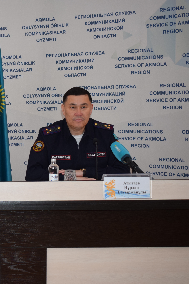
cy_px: 142
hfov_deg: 20.7
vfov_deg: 31.9
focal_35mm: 63
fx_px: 496
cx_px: -11
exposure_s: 1/100
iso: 800
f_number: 5
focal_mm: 28
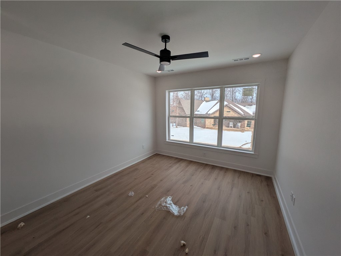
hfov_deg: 102.0
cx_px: 170
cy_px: 128
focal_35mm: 14
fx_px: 138
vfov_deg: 85.7
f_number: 2.2
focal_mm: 1.83
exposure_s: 1/1284
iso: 46
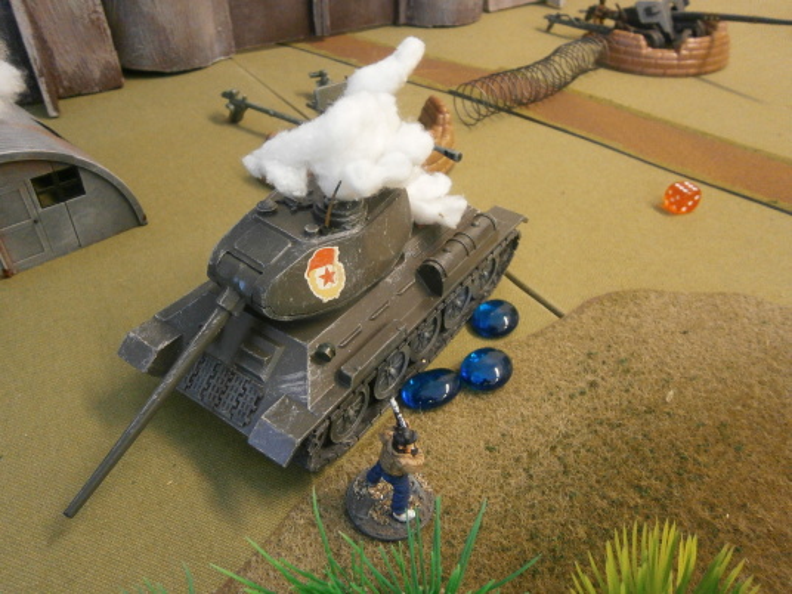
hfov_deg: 67.3
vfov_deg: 53.1
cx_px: 396
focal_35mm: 26
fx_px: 595
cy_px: 297
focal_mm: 4.7
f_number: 2.8
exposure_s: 1/25
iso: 400
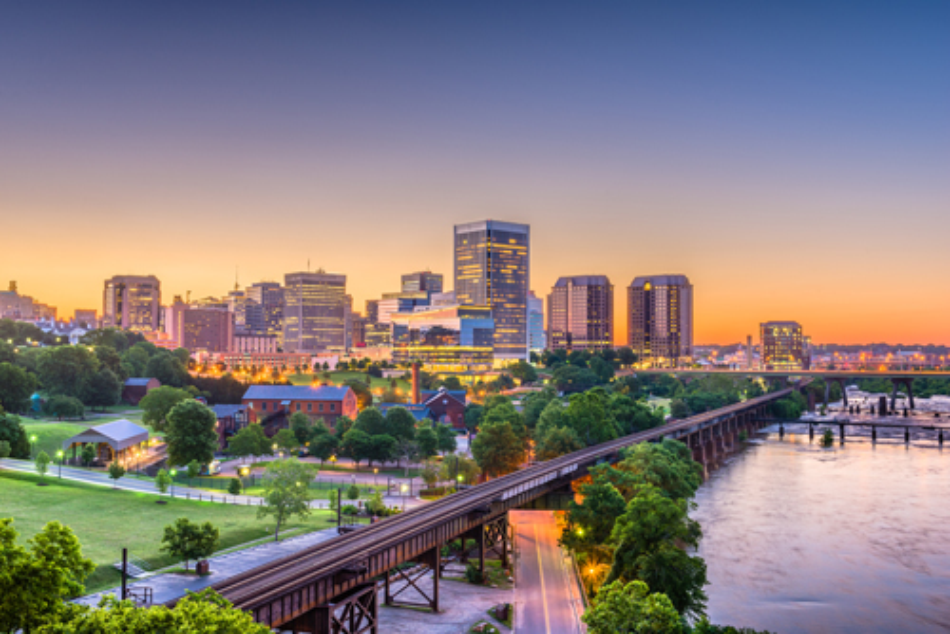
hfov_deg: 55.8
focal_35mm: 34
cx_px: 475
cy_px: 317
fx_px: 898
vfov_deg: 38.9
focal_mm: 34
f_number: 11
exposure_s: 13
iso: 100
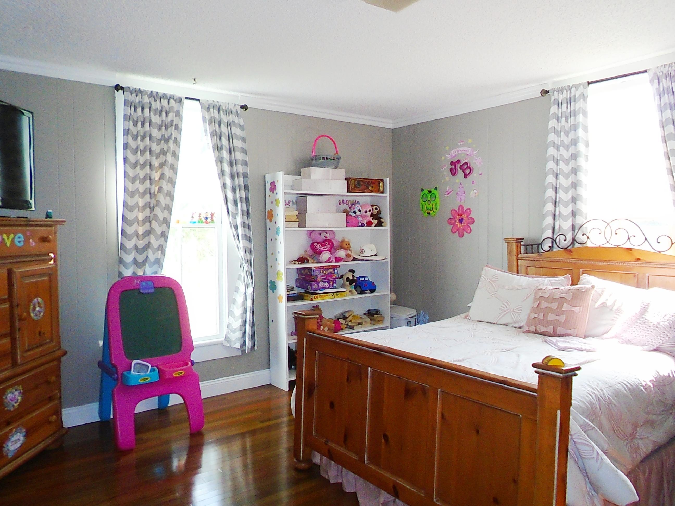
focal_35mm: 26
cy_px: 253
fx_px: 507
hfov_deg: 67.3
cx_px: 338
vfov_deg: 53.1
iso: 400
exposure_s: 1/125
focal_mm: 4.6
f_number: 3.2
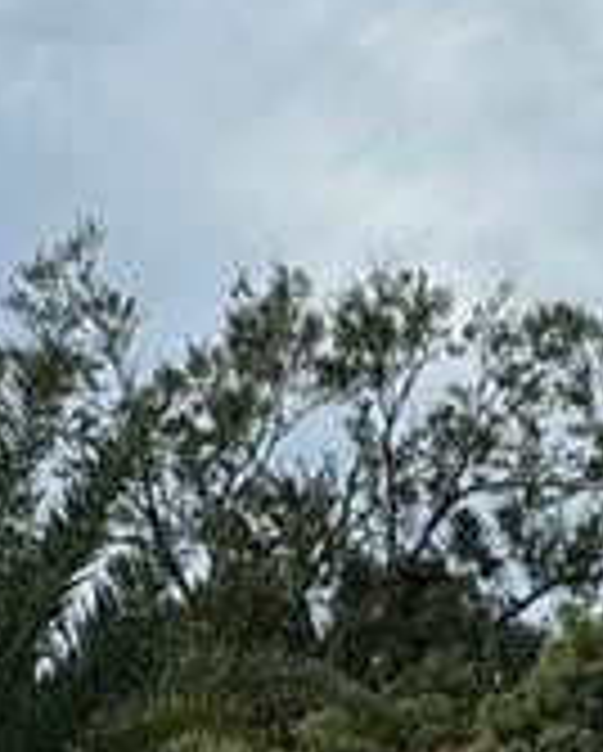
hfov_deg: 11.6
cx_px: 684
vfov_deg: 14.3
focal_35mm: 131
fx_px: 2917
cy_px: 874
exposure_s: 1/2985
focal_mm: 2.22
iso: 50
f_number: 2.2
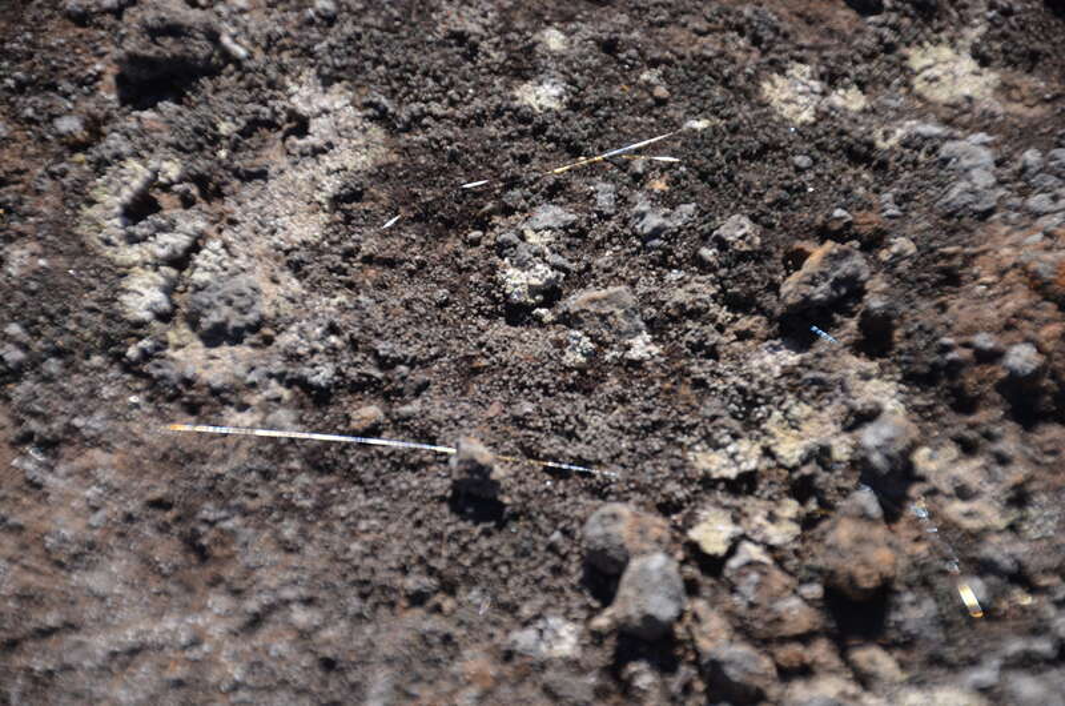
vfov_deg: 3.4
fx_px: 11957
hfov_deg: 5.1
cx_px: 532
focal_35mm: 405
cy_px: 353
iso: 400
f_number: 6.3
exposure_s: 1/500
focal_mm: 270
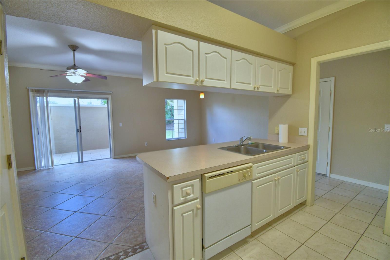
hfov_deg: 100.4
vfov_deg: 77.3
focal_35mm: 15
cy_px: 130
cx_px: 195
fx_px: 162
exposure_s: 1/80
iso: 400
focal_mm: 10
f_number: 4.5
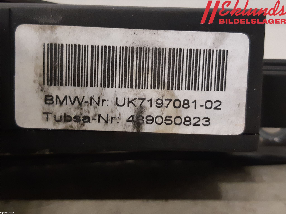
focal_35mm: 26
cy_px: 107
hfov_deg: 67.3
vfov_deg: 53.1
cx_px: 143
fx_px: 215
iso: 320
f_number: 1.7
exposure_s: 1/50
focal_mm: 3.93
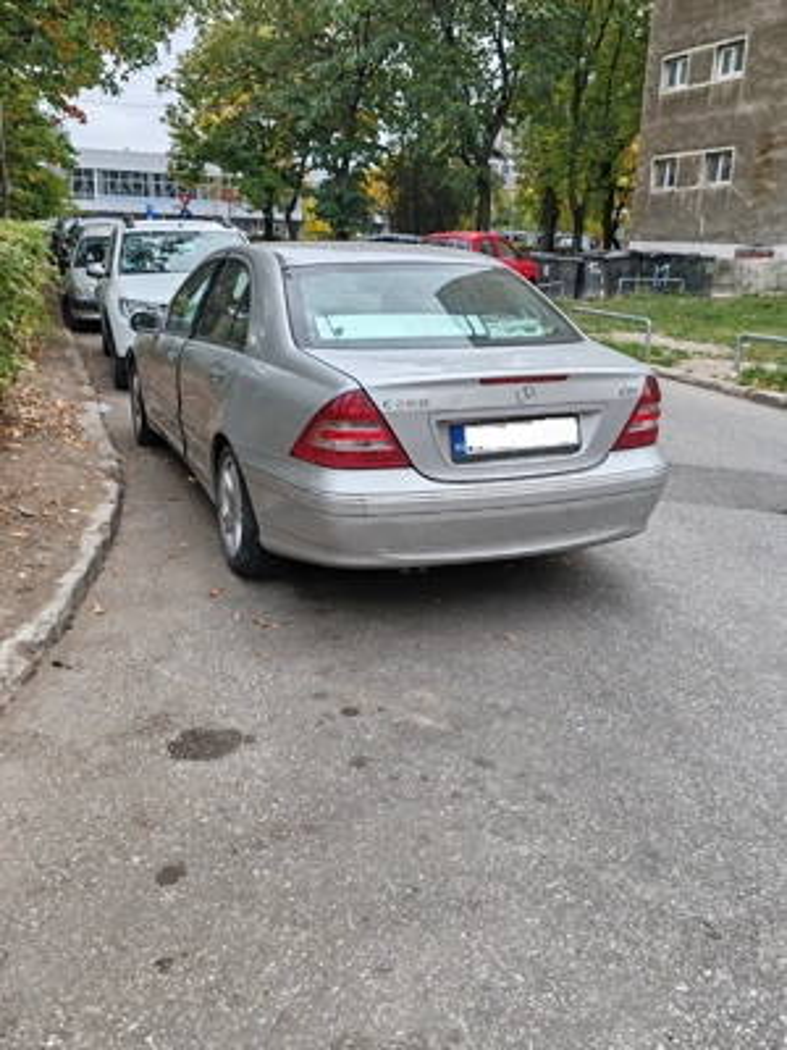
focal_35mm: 32
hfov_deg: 44.2
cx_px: 394
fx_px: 970
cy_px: 525
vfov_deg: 56.8
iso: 50
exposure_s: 1/320
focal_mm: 6.12
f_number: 1.9
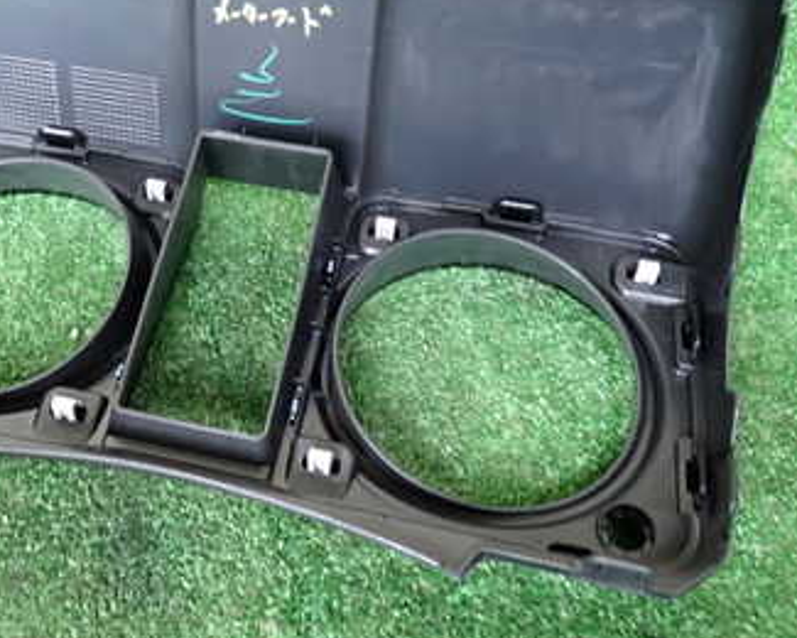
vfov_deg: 33.1
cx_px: 275
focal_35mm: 45
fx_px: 1061
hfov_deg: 40.7
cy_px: 206
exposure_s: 1/30
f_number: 2
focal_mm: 4.5
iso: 400
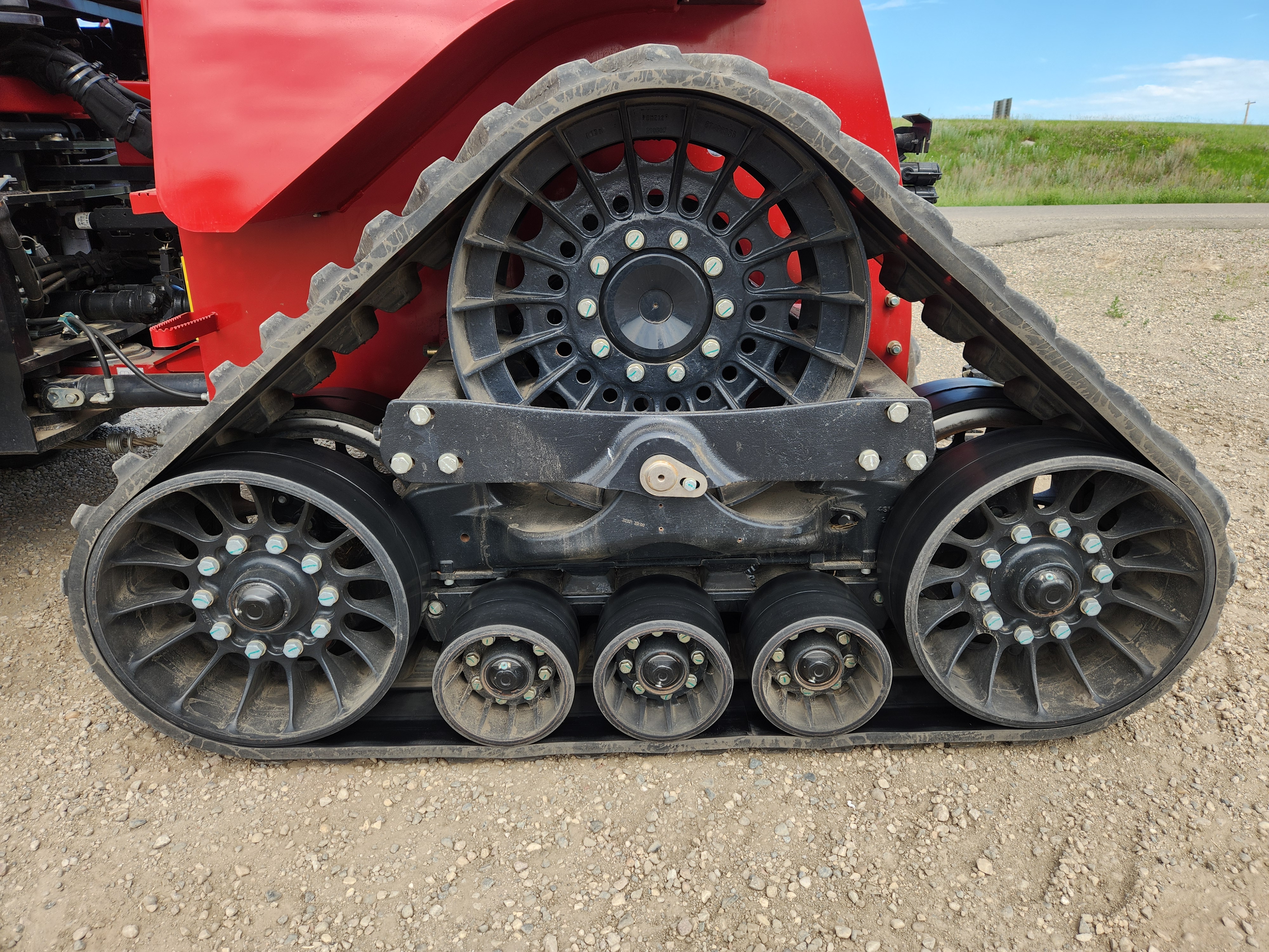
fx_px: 843
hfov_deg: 73.9
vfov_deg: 58.9
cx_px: 634
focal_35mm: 23
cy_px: 476
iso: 20
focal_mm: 5.4
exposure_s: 1/432
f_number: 1.8
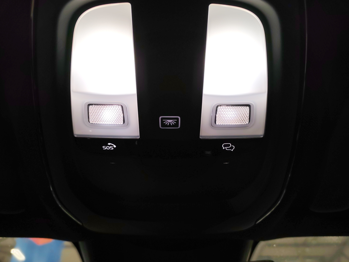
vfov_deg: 42.9
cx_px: 174
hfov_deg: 55.4
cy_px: 131
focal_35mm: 33
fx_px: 333
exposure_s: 1/100
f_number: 1.9
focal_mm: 6.12
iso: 125
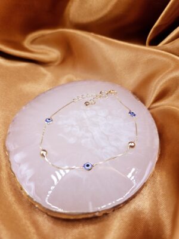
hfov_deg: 58.9
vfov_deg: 73.9
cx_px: 90
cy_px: 120
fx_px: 159
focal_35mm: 23
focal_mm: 5.4
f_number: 1.8
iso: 25
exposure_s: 1/180
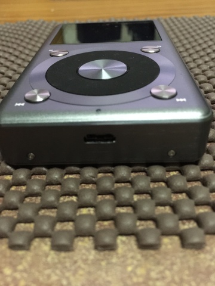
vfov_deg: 61.7
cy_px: 143
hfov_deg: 48.2
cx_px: 108
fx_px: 240
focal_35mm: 29
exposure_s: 1/8
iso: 200
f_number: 2.2
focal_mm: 4.15
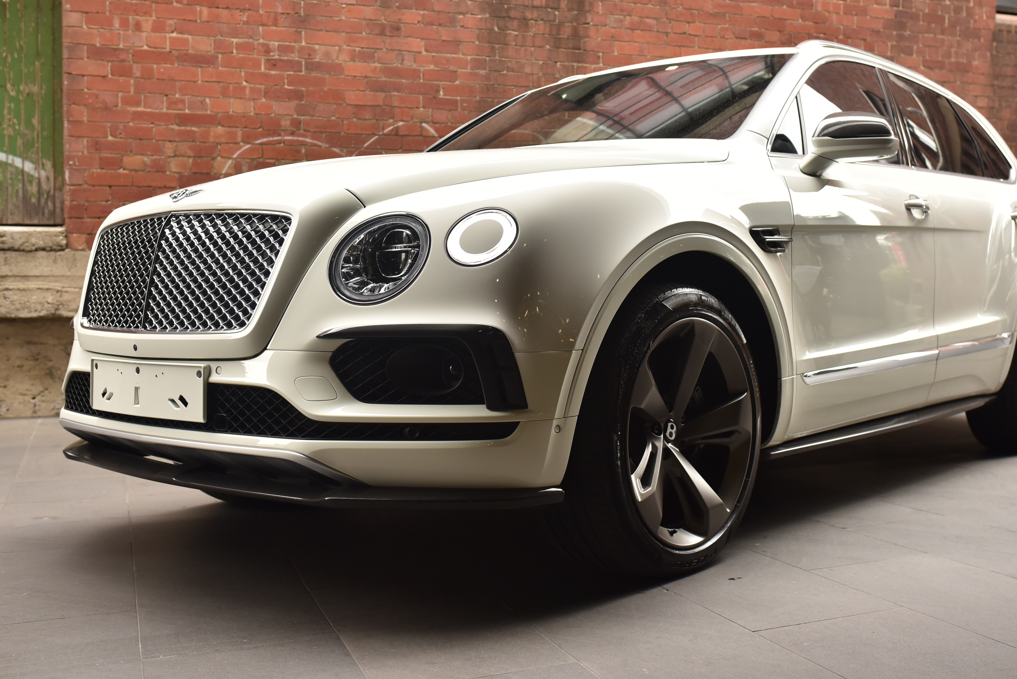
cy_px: 298
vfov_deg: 32.6
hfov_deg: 47.2
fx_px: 1159
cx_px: 592
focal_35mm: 41
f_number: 4
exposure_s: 1/250
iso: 640
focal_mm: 35
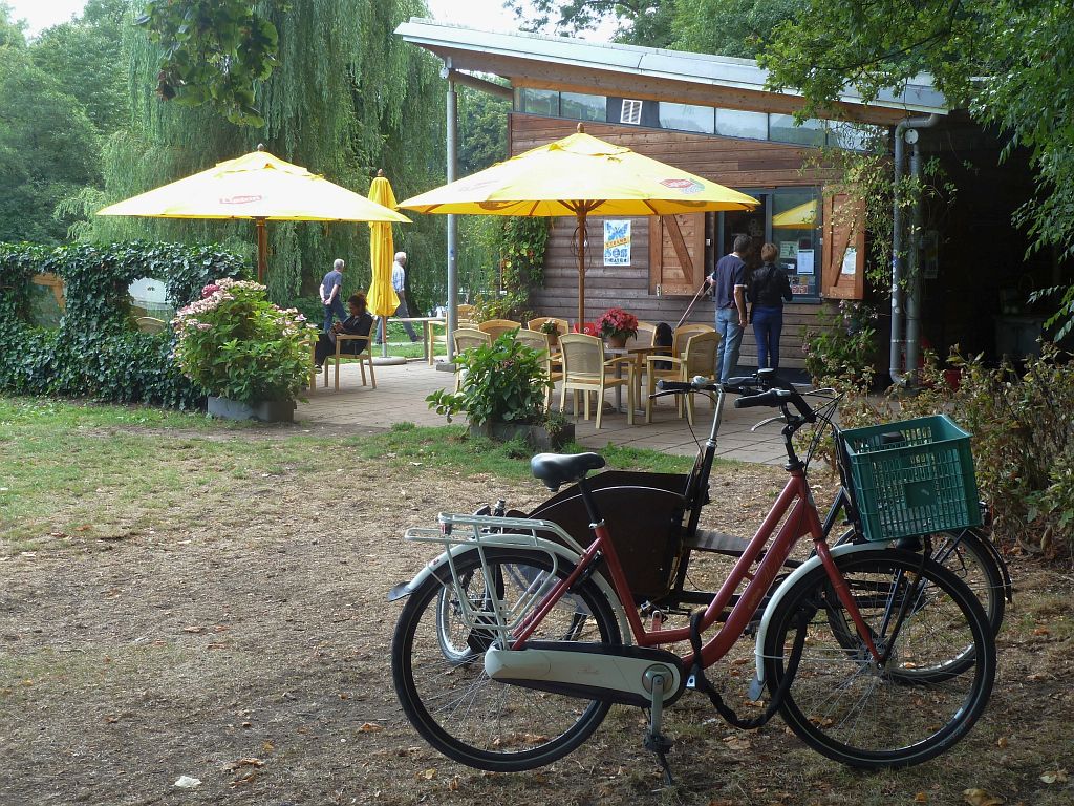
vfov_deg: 32.9
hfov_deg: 42.9
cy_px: 403
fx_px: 1365
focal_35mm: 44
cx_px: 537
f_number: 3.7
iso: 80
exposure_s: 1/40
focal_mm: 7.3
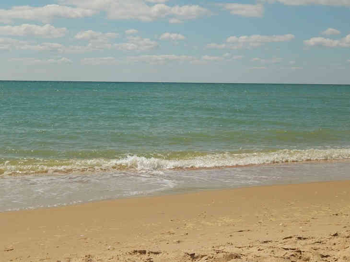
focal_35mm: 69
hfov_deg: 28.2
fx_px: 697
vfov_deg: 21.3
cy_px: 131
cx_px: 175
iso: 125
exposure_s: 1/500
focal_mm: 12.3
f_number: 8.2
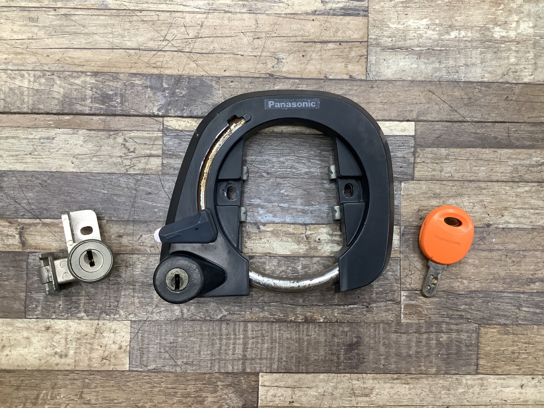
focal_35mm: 31
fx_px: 487
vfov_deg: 45.5
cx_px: 272
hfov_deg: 58.3
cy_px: 204
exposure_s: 1/60
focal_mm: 3.3
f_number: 2.4
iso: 160
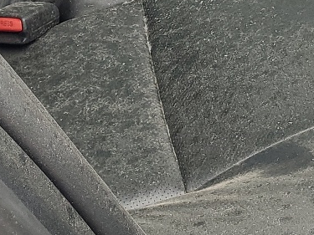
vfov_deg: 12.1
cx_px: 244
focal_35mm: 111
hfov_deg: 17.6
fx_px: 1007
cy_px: -204
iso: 50
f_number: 1.5
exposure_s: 1/192
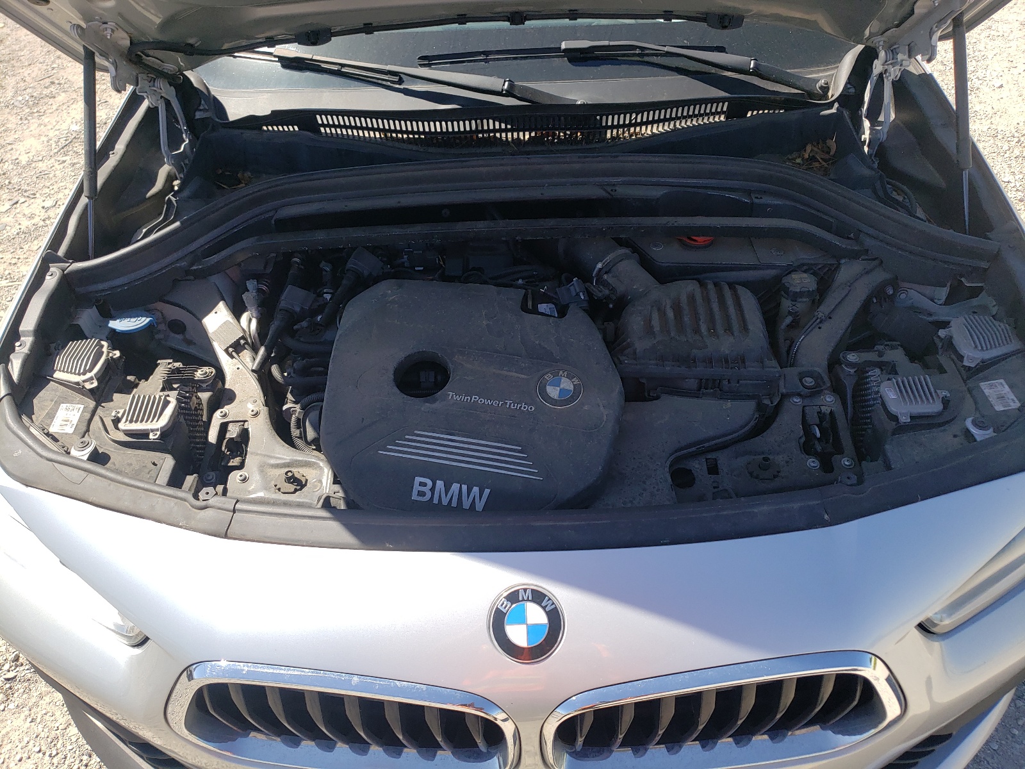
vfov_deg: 53.1
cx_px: 512
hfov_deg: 67.3
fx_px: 770
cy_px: 384
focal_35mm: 26
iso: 50
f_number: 1.5
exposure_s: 1/1429
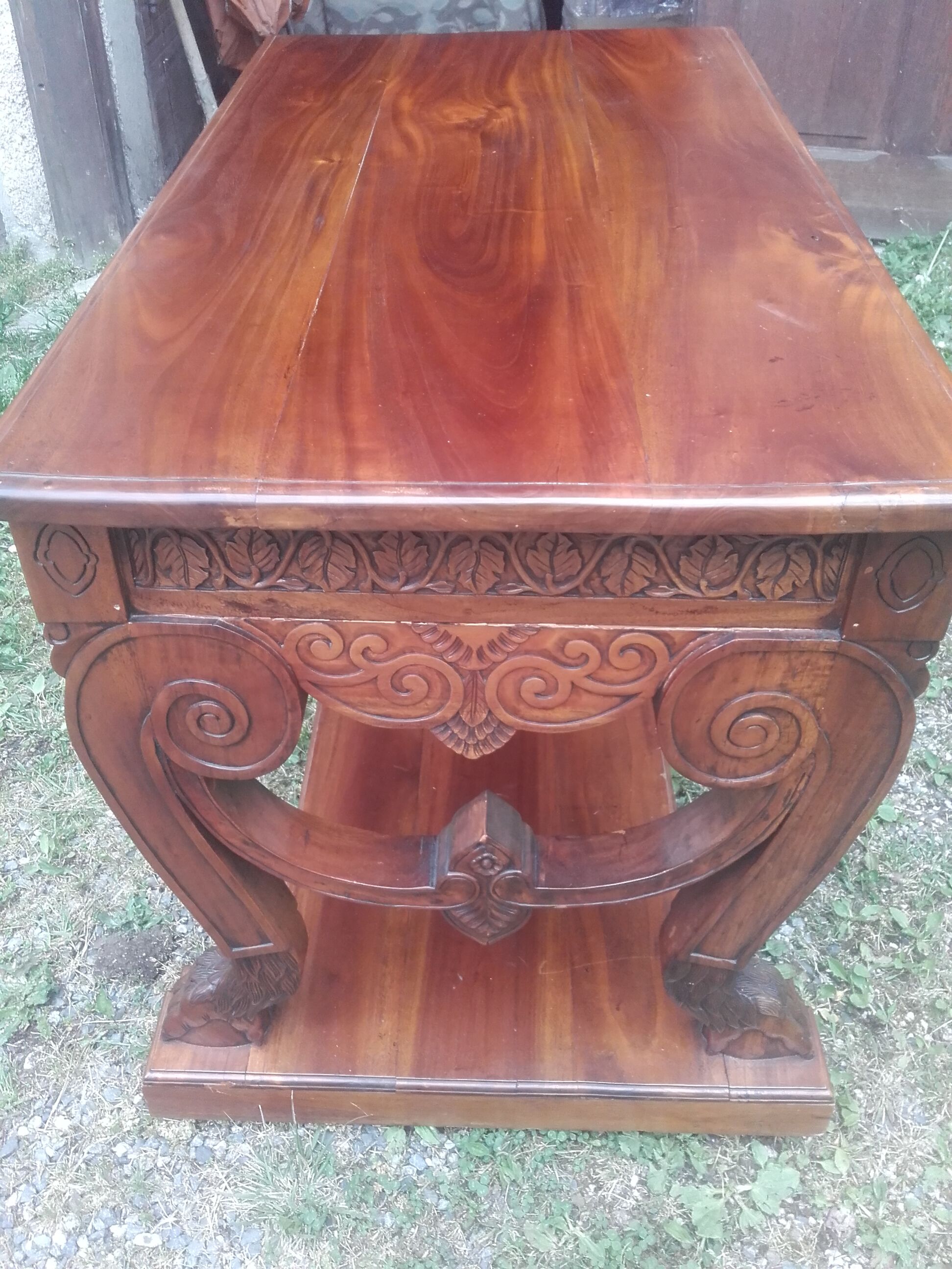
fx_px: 1137
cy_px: 634
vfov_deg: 58.4
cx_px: 476
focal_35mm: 31
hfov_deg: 45.4
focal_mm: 3.3
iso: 90
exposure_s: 1/100
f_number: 2.2
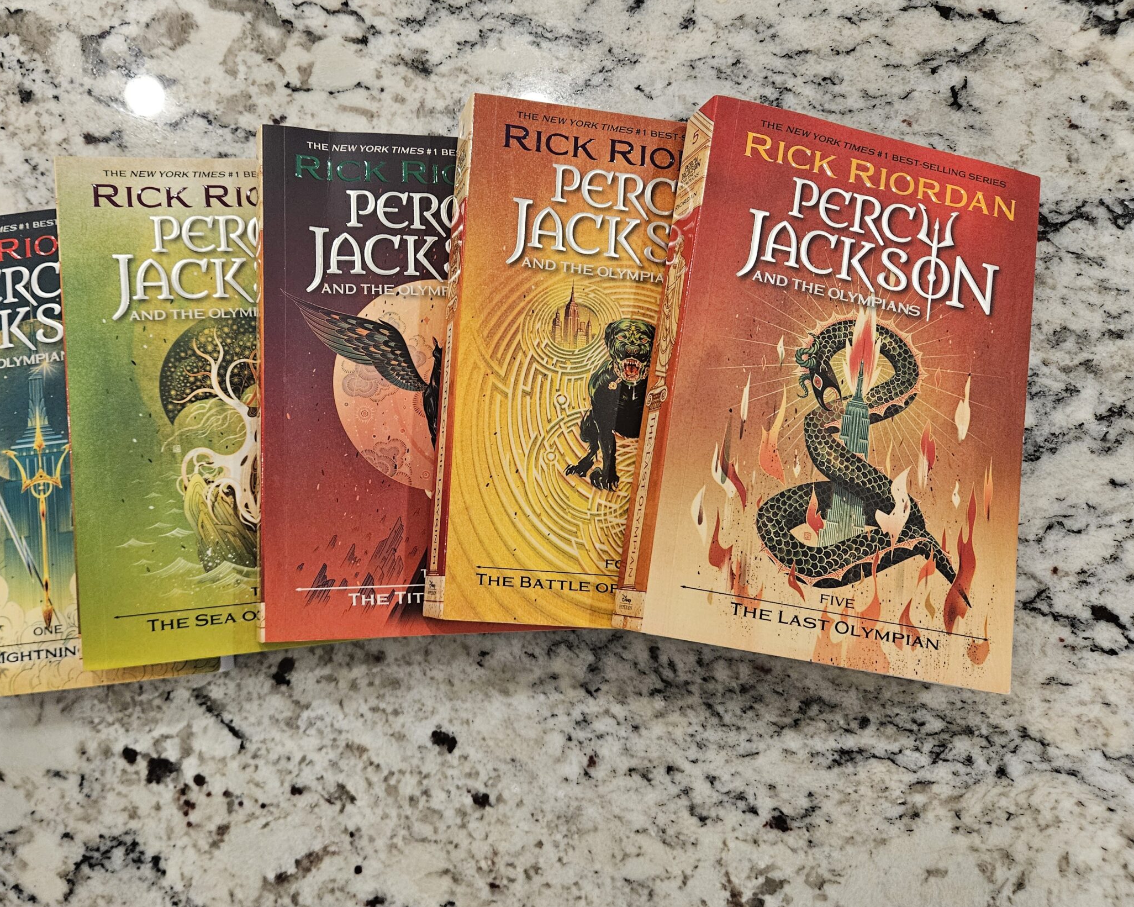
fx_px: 940
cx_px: 452
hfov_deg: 61.7
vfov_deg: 51.5
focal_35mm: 28
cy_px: 465
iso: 500
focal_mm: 5.4
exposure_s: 1/120
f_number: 1.8
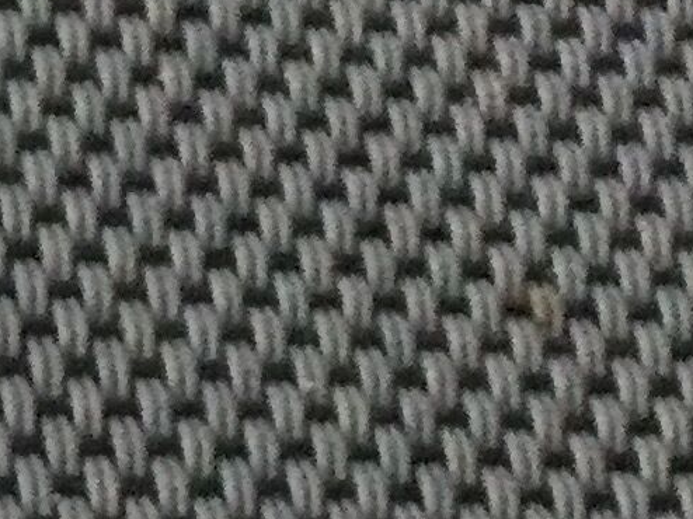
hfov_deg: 8.1
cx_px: -1467
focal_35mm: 205
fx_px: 4102
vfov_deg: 6.5
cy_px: 1612
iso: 200
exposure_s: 1/25
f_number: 2.4
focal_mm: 3.3
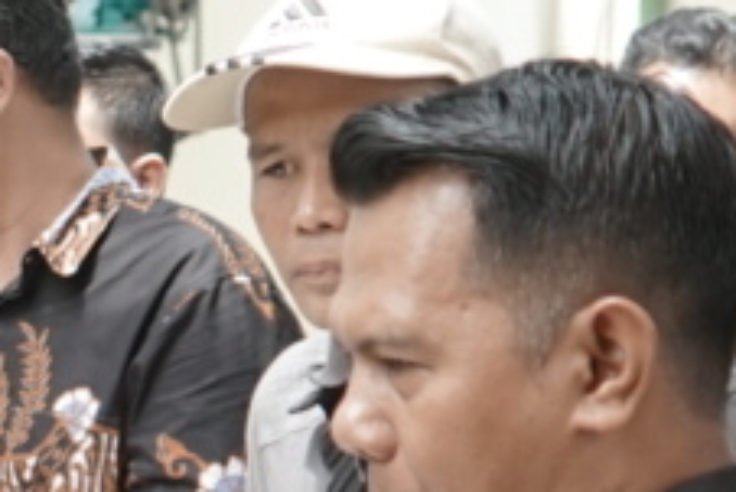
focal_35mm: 200
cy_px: 723
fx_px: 4091
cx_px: -521
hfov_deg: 9.8
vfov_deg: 6.8
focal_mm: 28
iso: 500
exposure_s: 1/400
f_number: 3.5
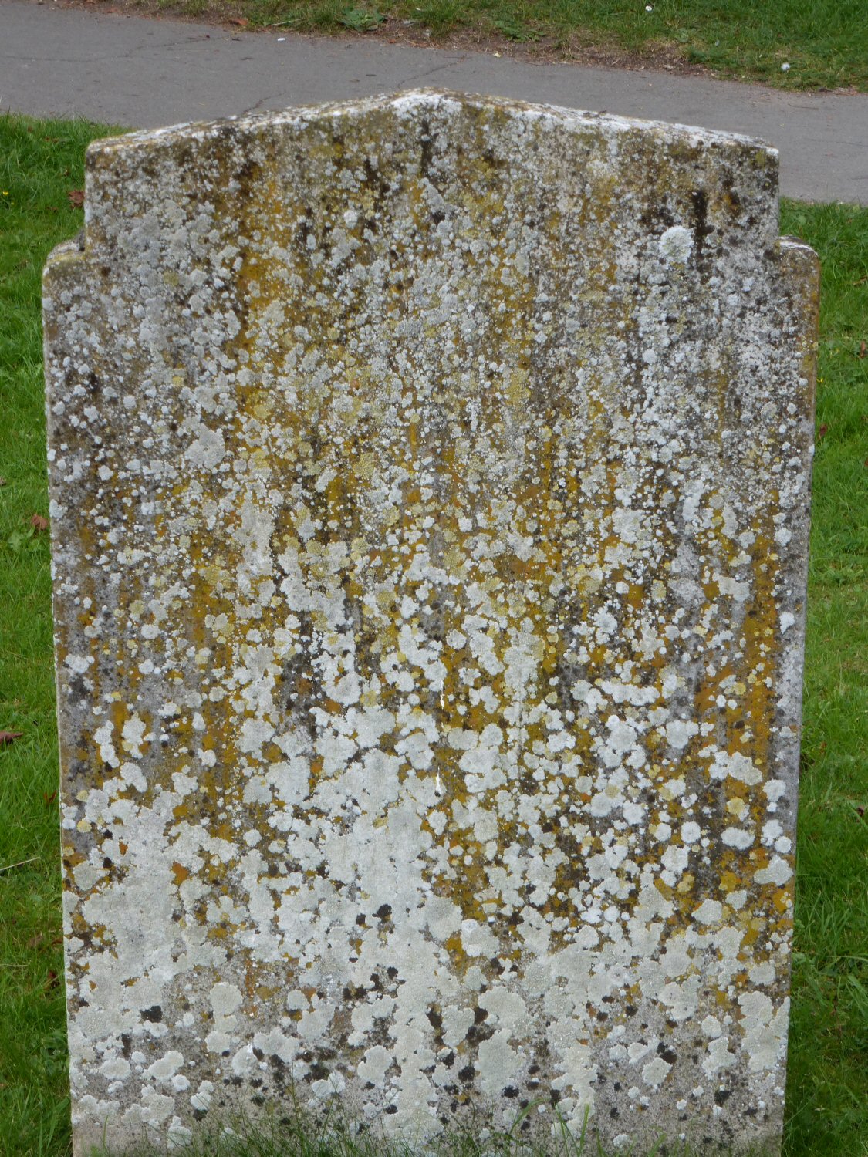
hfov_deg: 16.2
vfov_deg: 21.5
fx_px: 3042
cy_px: 578
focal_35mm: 91
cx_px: 434
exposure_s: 1/200
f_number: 5.2
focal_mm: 15.1
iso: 100
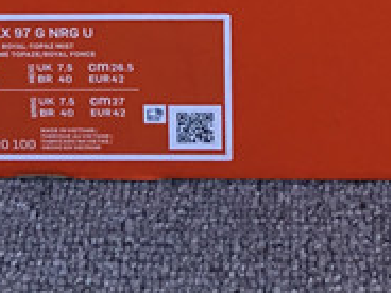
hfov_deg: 12.9
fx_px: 1717
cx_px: 300
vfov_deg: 8.8
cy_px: -413
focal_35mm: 152
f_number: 2.4
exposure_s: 1/429
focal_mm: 3.3
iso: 25
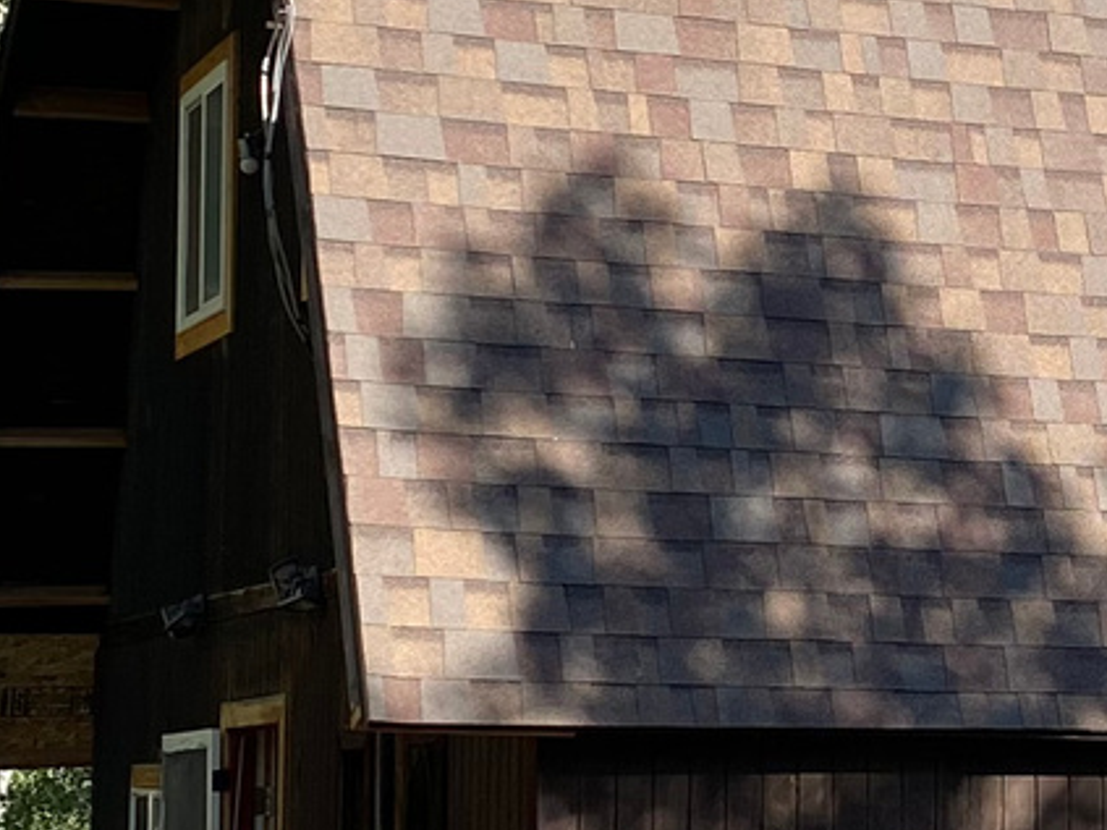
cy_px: 322
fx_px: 4028
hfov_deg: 15.2
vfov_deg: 11.8
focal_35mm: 126
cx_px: 1233
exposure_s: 1/957
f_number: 1.8
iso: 32
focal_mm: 4.25
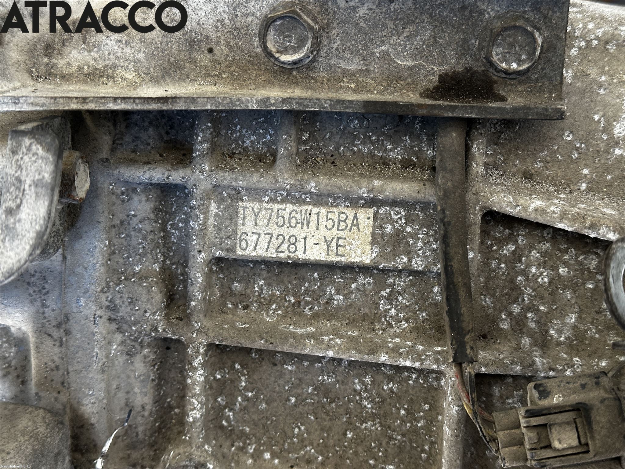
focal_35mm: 48
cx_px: 312
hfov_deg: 39.7
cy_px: 234
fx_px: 867
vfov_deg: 30.3
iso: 160
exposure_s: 1/50
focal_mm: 6.86
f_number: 1.78
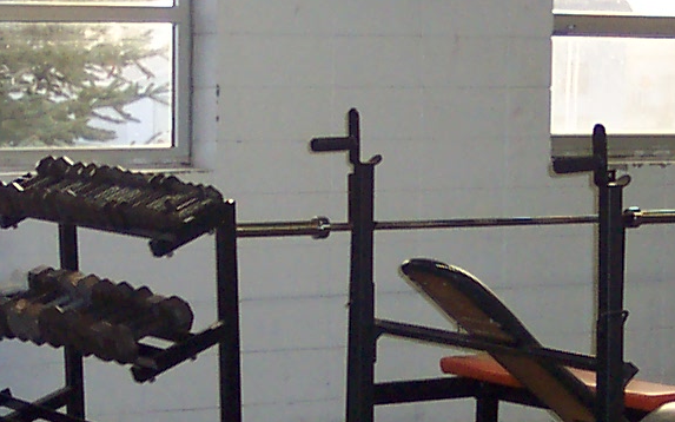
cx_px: 498
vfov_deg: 8.9
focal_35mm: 146
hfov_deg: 14.3
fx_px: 2686
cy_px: 433
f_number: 2.8
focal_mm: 8
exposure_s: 1/30
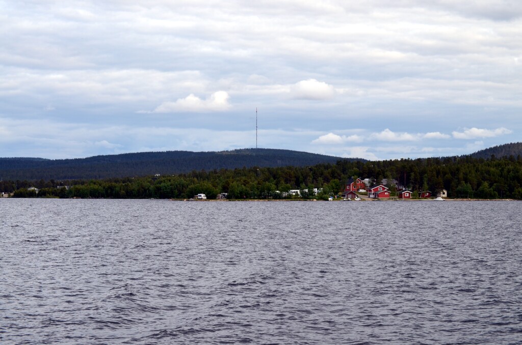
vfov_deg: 16.5
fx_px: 1194
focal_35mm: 82
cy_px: 172
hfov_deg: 24.7
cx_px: 261
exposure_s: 1/250
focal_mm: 55
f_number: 8
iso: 200
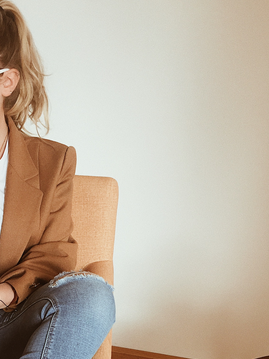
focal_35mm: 56
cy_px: 341
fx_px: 580
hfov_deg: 25.6
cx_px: 46
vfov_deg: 32.2
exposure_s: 1/30
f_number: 2.2
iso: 100
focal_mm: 4.15
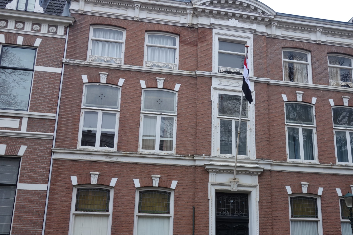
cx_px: 216
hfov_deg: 49.2
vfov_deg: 34.1
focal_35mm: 39
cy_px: 145
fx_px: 382
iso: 200
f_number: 4.5
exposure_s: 1/80
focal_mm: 10.4
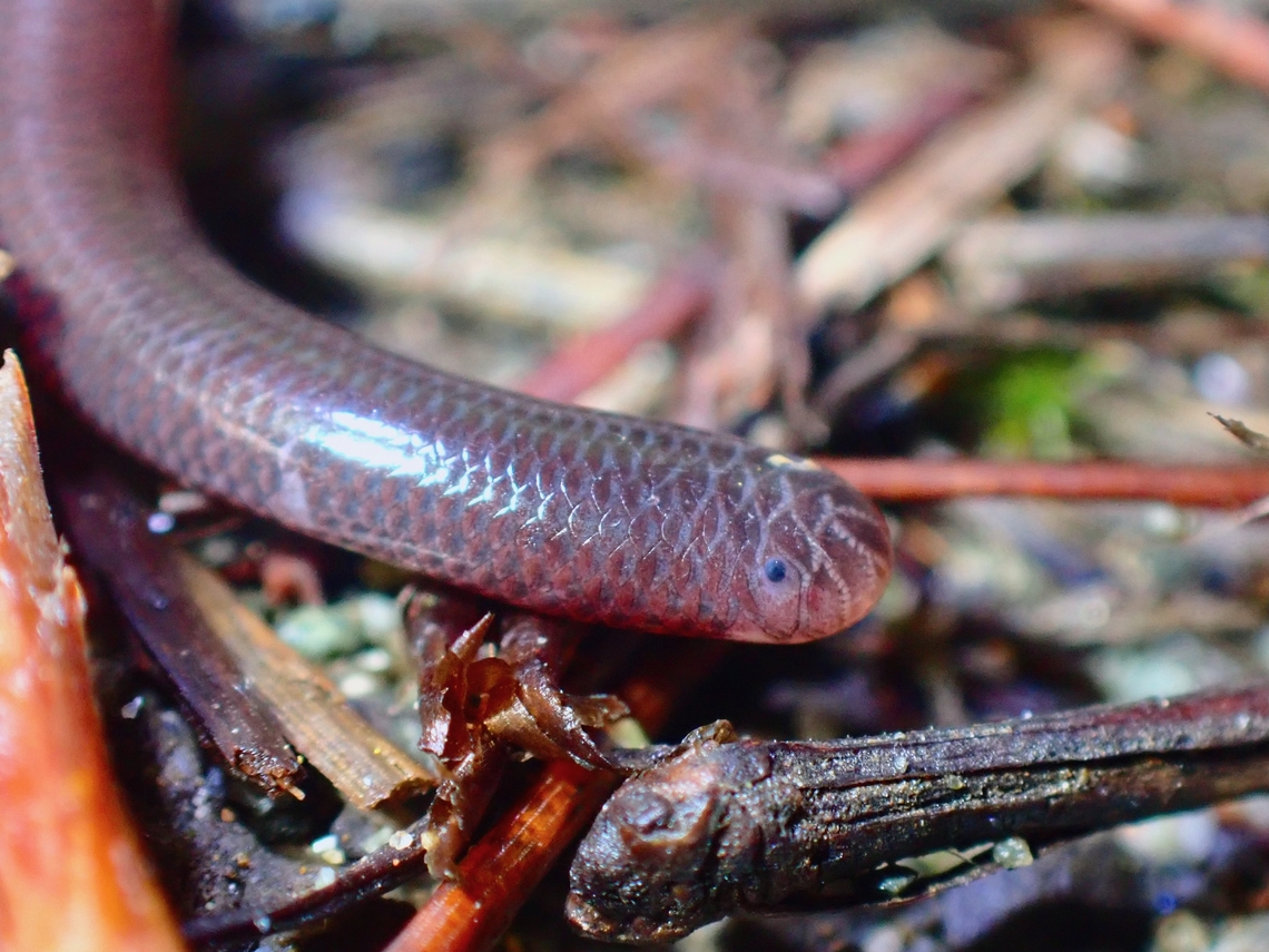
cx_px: 634
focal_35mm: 100
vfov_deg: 14.8
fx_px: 3666
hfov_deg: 19.6
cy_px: 476
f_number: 14
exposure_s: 1/100
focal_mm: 18
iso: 800
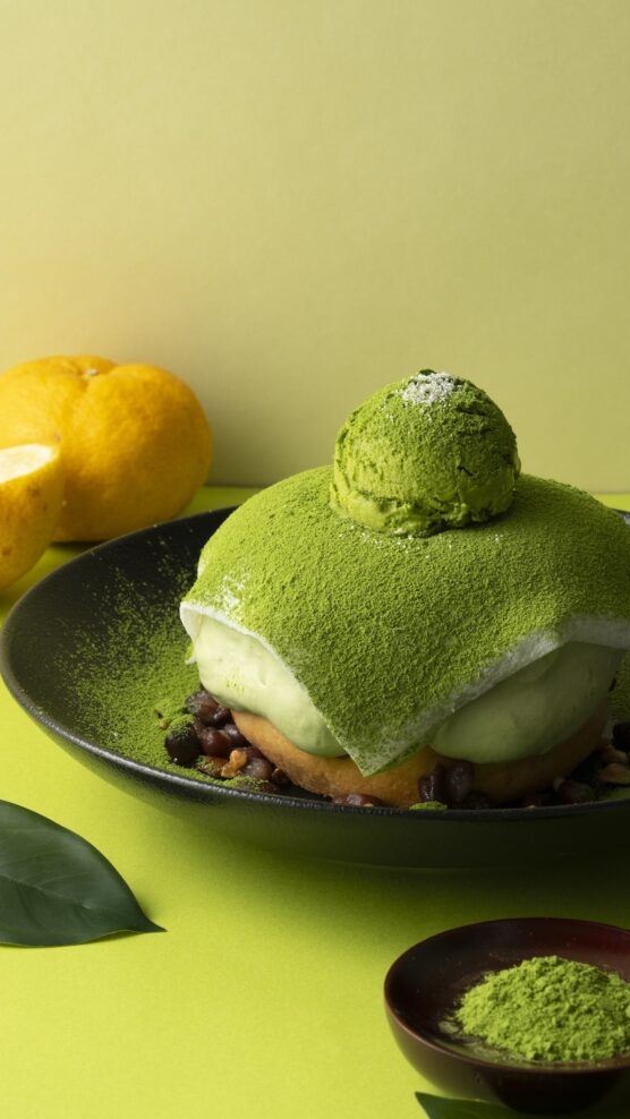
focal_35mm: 114
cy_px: 563
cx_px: 323
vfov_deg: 18.8
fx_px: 3384
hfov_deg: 10.6
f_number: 14
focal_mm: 70
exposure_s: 1/160
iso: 100
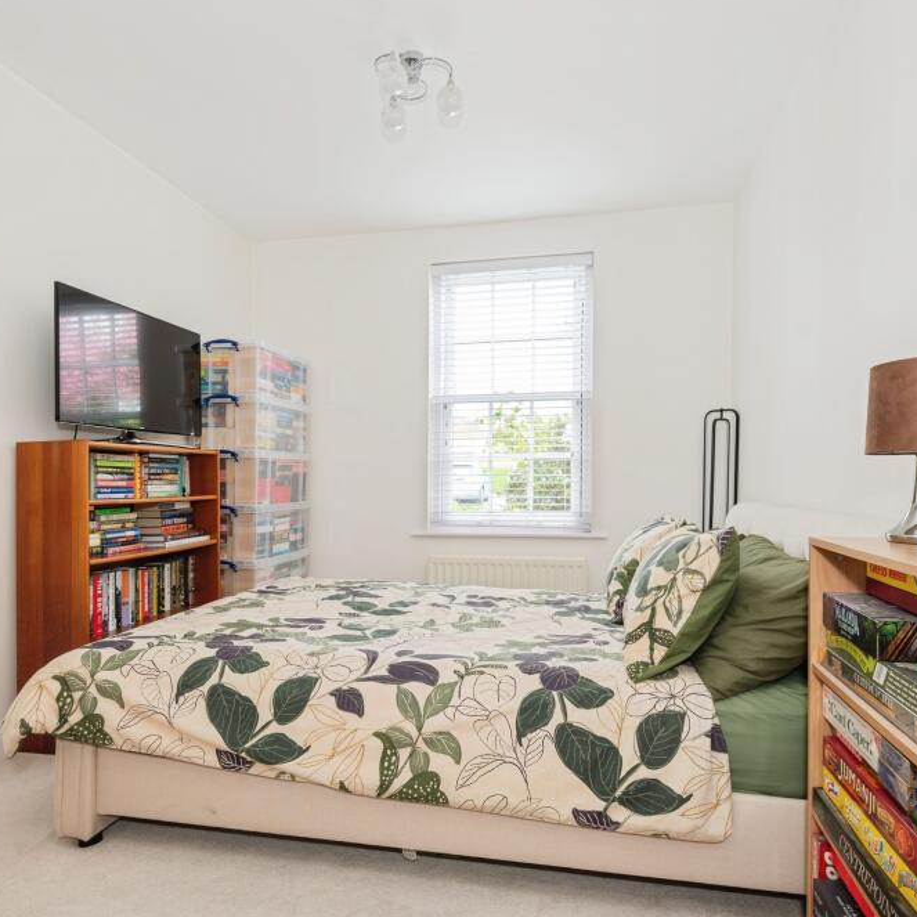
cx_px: 467
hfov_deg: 72.1
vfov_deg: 72.1
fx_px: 629
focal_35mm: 21
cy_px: 463
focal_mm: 16
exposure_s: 1/8
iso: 200
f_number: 8
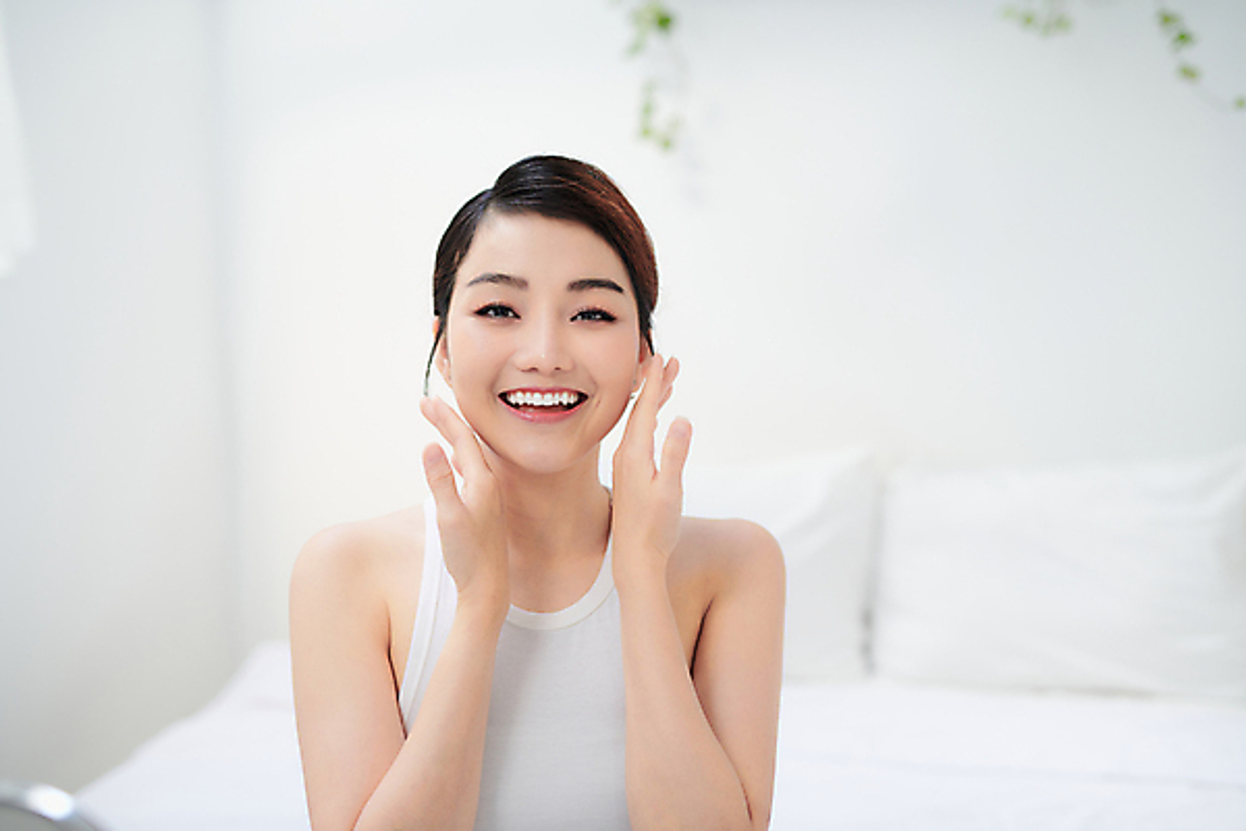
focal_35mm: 50
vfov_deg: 27.0
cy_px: 416
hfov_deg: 39.6
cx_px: 623
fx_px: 1730
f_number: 2.2
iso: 250
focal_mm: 50
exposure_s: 1/200
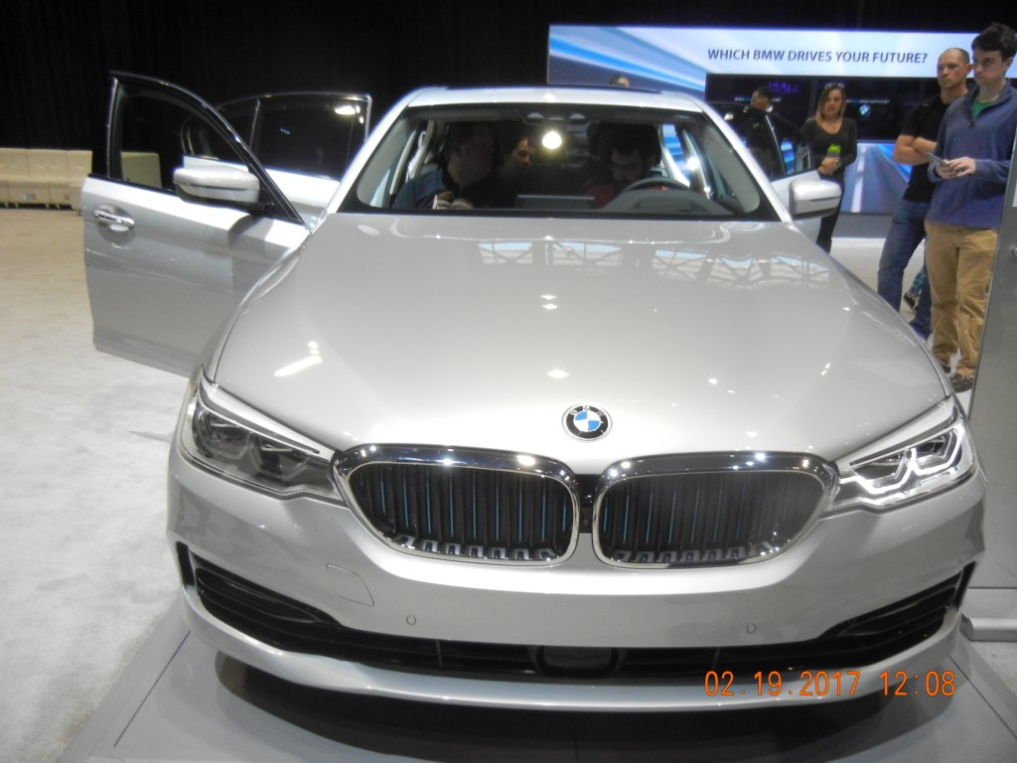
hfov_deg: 60.0
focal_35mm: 30
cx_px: 508
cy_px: 382
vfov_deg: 46.8
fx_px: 881
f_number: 3.5
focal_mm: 5.4
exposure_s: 1/157
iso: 640
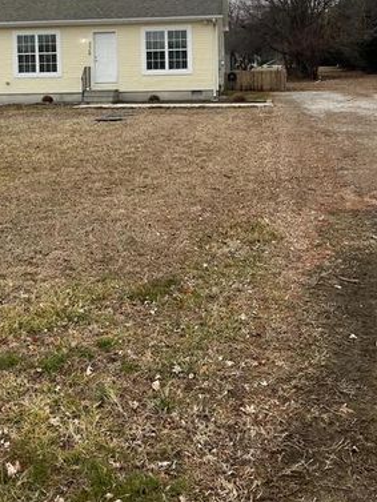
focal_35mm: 46
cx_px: 136
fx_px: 668
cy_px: 78
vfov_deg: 39.1
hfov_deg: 31.4
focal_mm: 5.1
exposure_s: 1/751
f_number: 1.6
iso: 50
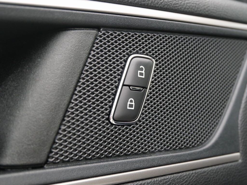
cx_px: 124
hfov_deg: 46.8
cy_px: 92
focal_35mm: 40
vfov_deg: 36.0
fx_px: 285
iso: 1600
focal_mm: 20
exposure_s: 1/125
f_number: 4.6
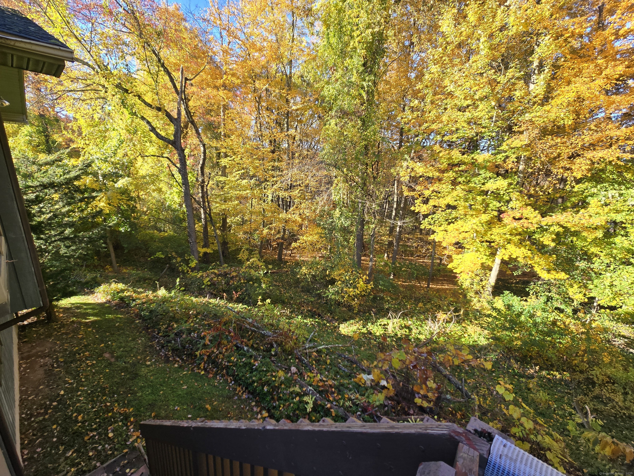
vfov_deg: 89.9
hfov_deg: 106.2
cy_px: 238
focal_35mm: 13
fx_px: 238
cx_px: 317
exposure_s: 1/256
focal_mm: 2.2
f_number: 2.2
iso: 50
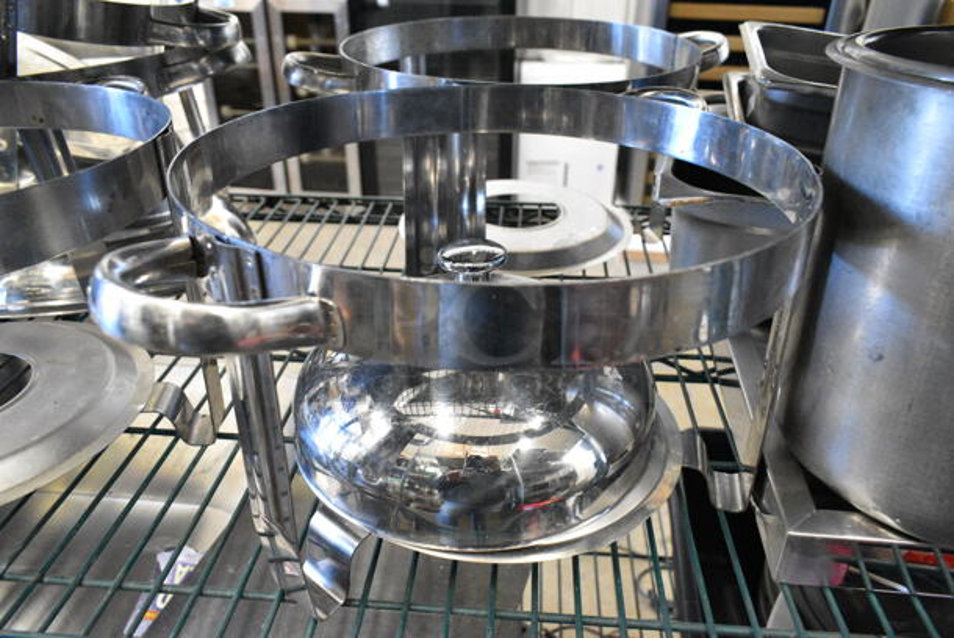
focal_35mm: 27
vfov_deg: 48.0
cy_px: 319
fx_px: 716
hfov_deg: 67.3
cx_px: 477
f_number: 5.6
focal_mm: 18
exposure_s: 1/125
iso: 6400
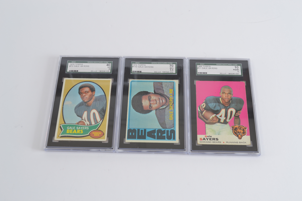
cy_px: 100
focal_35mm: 48
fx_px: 403
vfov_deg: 28.1
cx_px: 151
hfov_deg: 41.1
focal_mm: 32
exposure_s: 1/160
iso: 200
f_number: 7.1
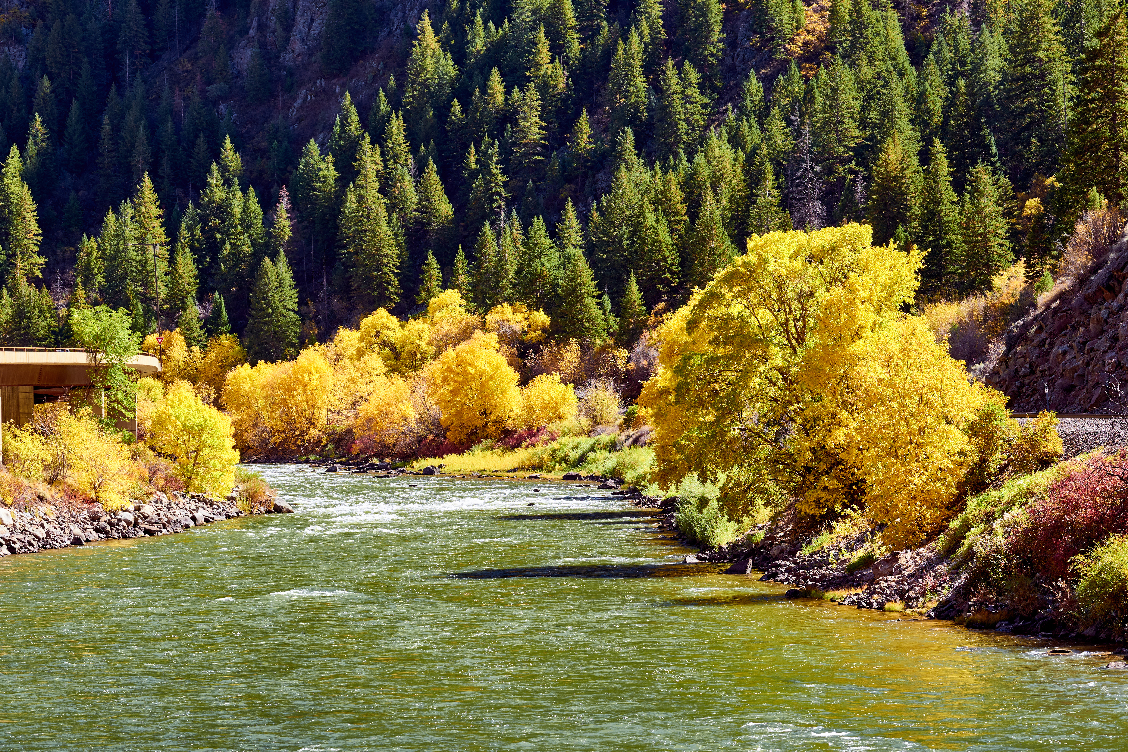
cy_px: 376
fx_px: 3227
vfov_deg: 13.3
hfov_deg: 19.8
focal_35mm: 103
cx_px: 564
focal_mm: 68.7
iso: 200
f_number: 5.6
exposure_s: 1/58
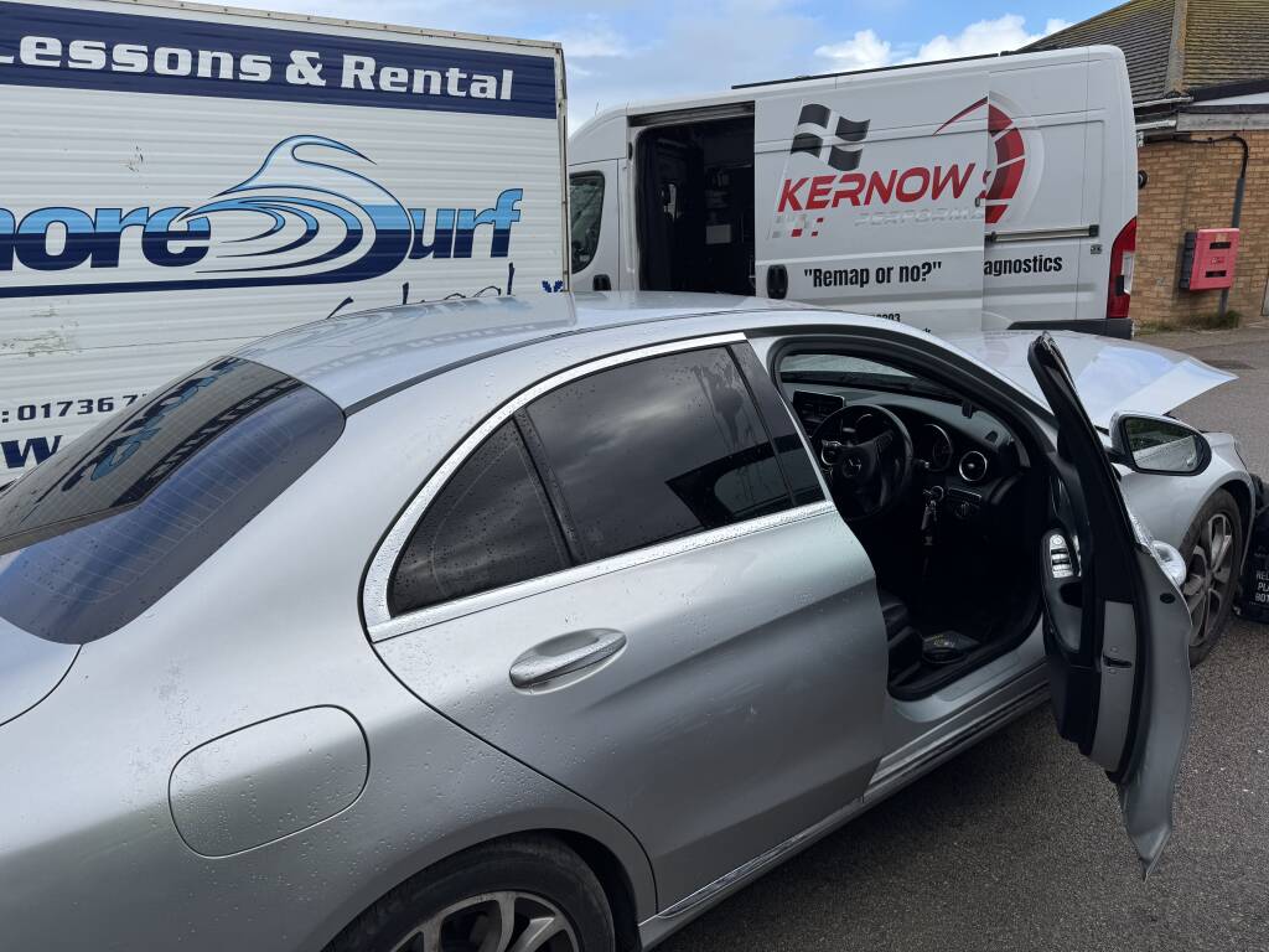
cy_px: 476
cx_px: 634
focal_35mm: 24
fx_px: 880
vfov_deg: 56.8
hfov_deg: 71.6
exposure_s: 1/2833
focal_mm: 6.76
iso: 80
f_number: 1.78
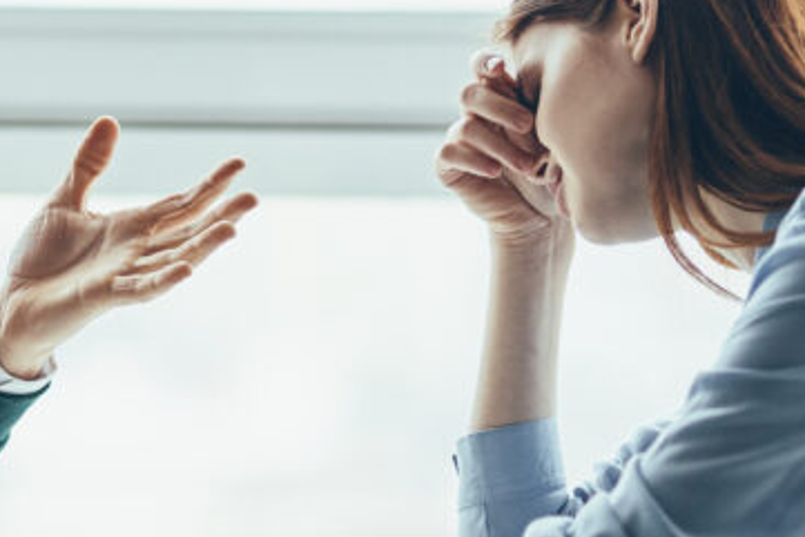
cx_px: 245
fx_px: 6040
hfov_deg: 7.6
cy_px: 274
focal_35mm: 270
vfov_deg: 5.1
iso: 320
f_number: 1.8
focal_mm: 85
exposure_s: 1/200
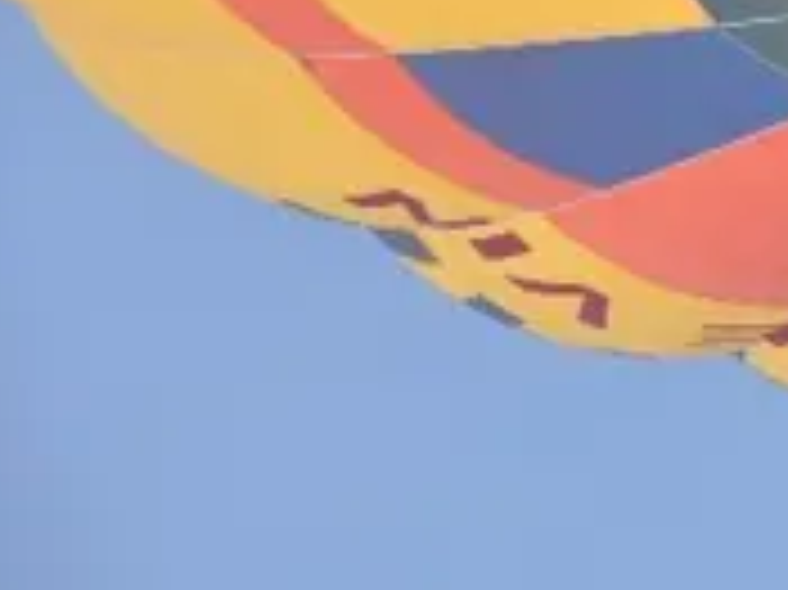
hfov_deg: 4.2
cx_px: 1168
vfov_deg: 3.2
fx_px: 10657
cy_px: -104
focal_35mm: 468
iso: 200
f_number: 7.1
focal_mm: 105
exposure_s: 1/200
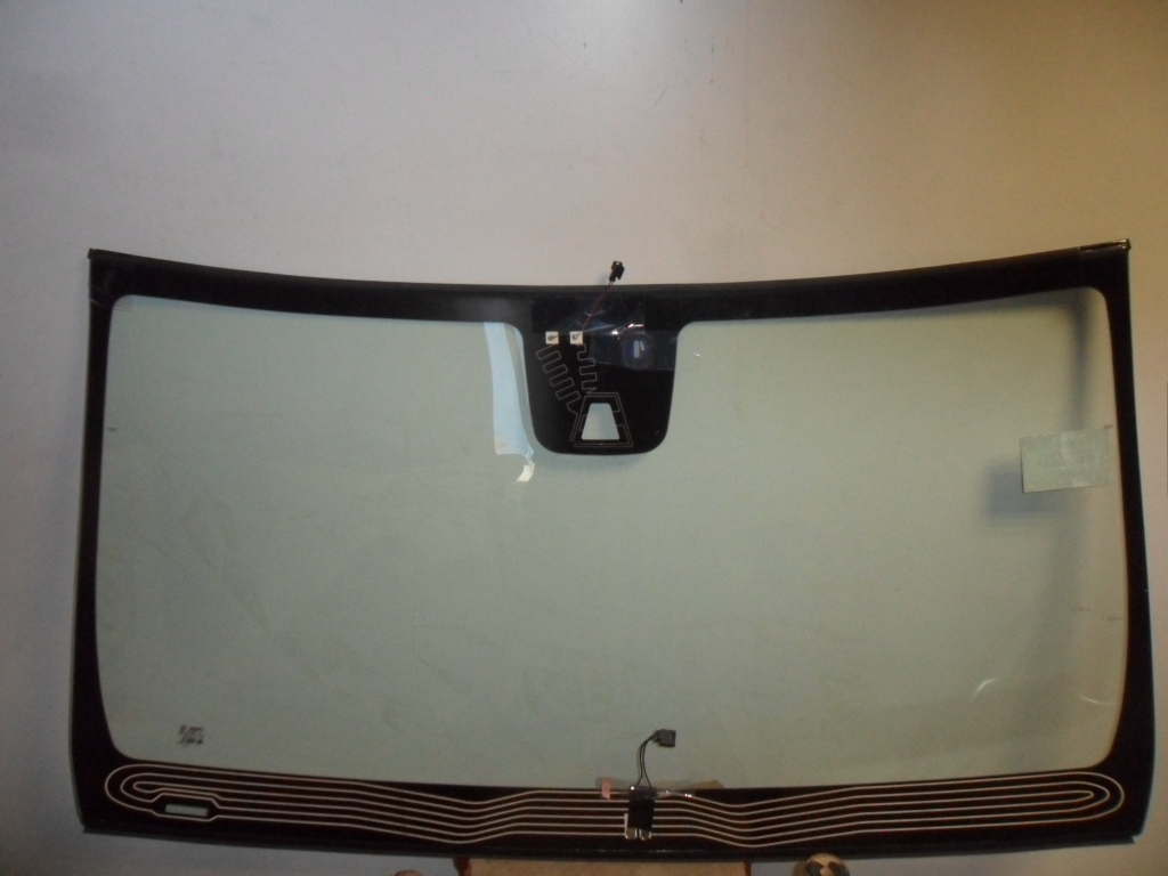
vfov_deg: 51.4
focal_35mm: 27
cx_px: 584
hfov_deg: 65.3
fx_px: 911
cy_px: 438
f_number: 3.5
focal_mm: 4.9
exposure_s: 1/45
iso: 400
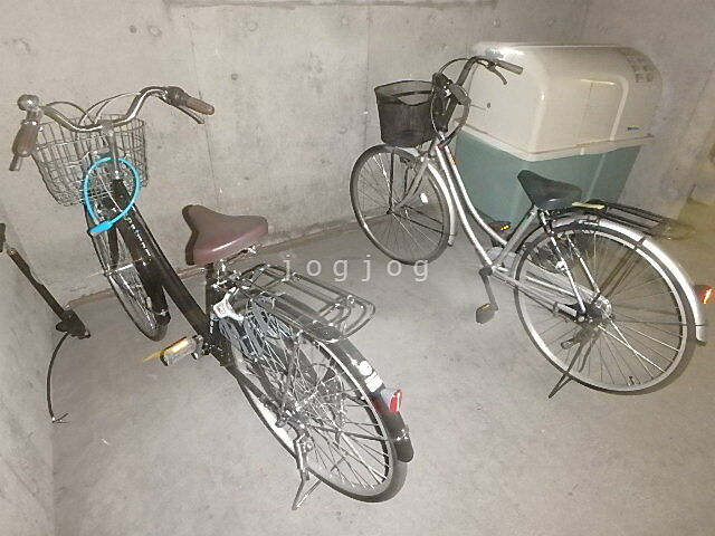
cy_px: 268
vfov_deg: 63.4
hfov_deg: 79.0
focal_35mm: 21
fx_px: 434
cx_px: 358
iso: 1600
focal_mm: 3.7
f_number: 6
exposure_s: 1/6
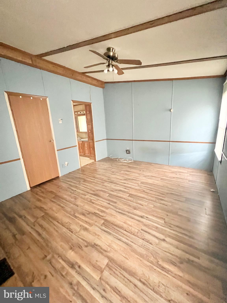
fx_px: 114
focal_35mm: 13
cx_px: 114
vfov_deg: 106.2
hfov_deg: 89.9
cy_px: 152
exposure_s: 1/36
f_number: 1.8
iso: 1250
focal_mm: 1.57
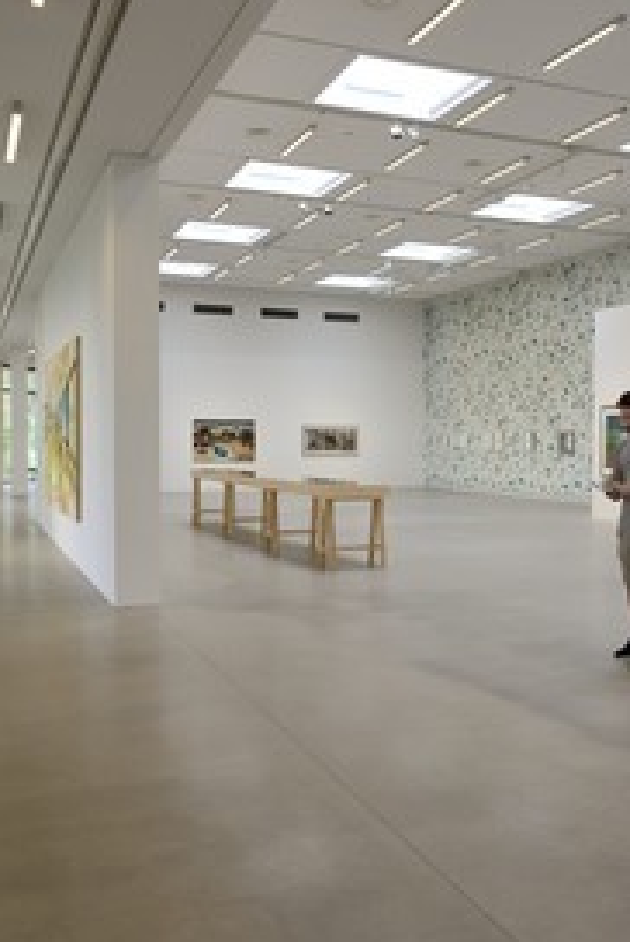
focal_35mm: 37
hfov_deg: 35.5
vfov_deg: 51.8
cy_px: 464
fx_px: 969
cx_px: 443
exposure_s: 1/160
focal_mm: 24
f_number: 7.1
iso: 1000
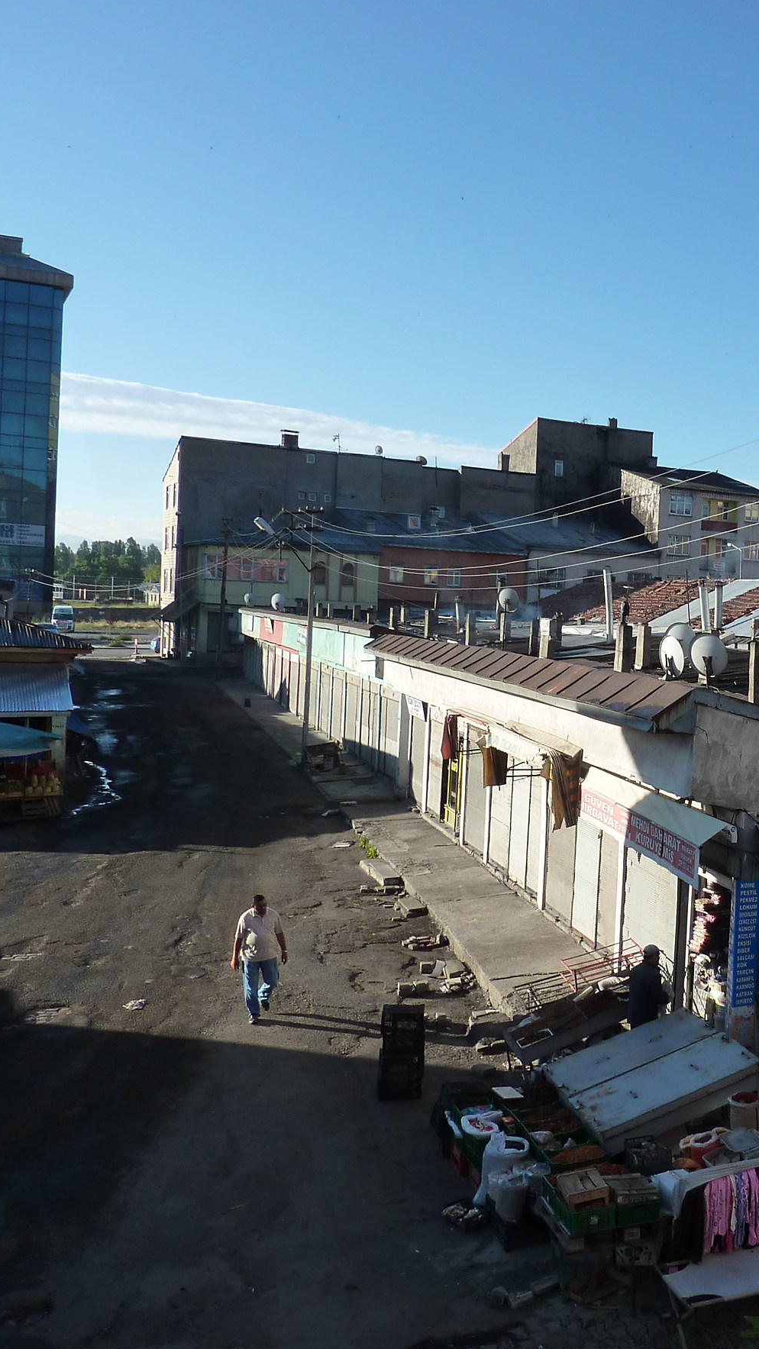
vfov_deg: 54.0
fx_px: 1324
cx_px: 753
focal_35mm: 37
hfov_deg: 29.9
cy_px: 664
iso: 125
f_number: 4
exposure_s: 1/400
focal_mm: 4.1
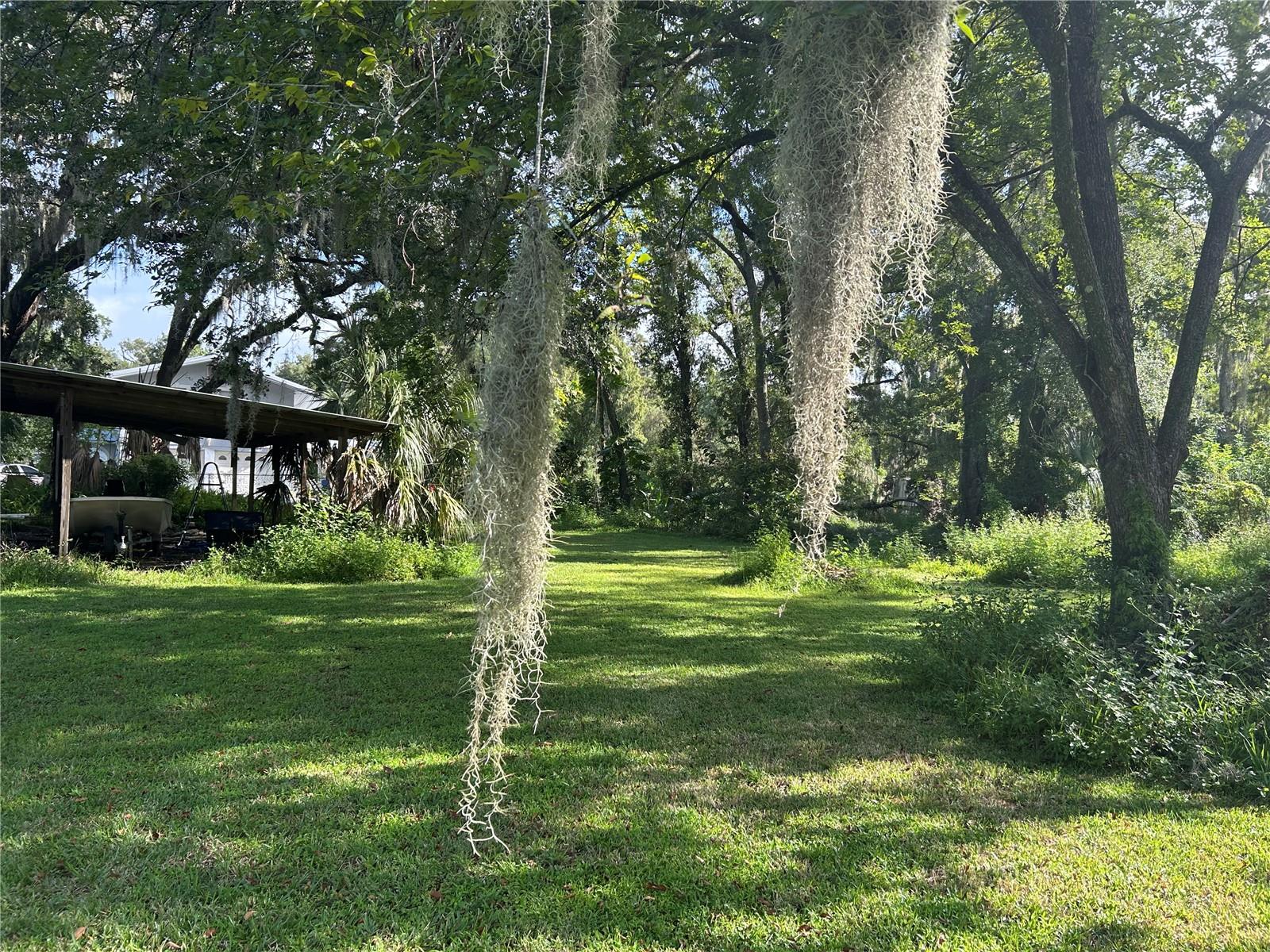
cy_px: 476
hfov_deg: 67.3
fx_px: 954
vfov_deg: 53.1
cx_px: 635
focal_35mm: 26
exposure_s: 1/700
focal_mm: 5.7
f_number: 1.5
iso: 50
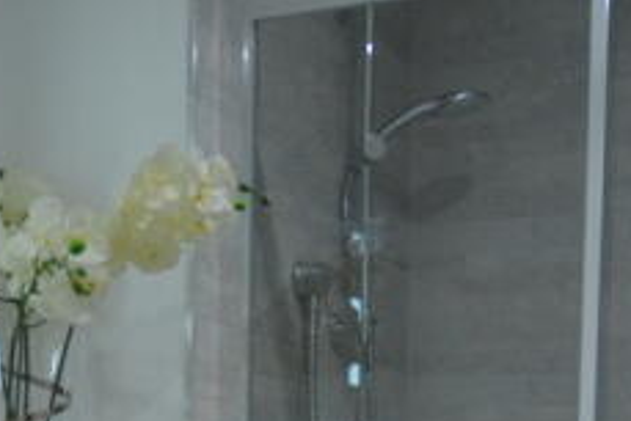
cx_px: 355
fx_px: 1175
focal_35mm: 67
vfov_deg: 18.3
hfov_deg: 30.0
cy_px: 607
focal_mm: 10
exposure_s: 1/60
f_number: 4
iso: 640
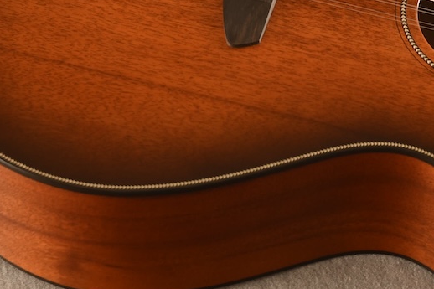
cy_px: 31
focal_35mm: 139
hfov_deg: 14.7
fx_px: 1675
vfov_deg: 9.8
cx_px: 354
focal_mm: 40
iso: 200
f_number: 5
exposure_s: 1/20
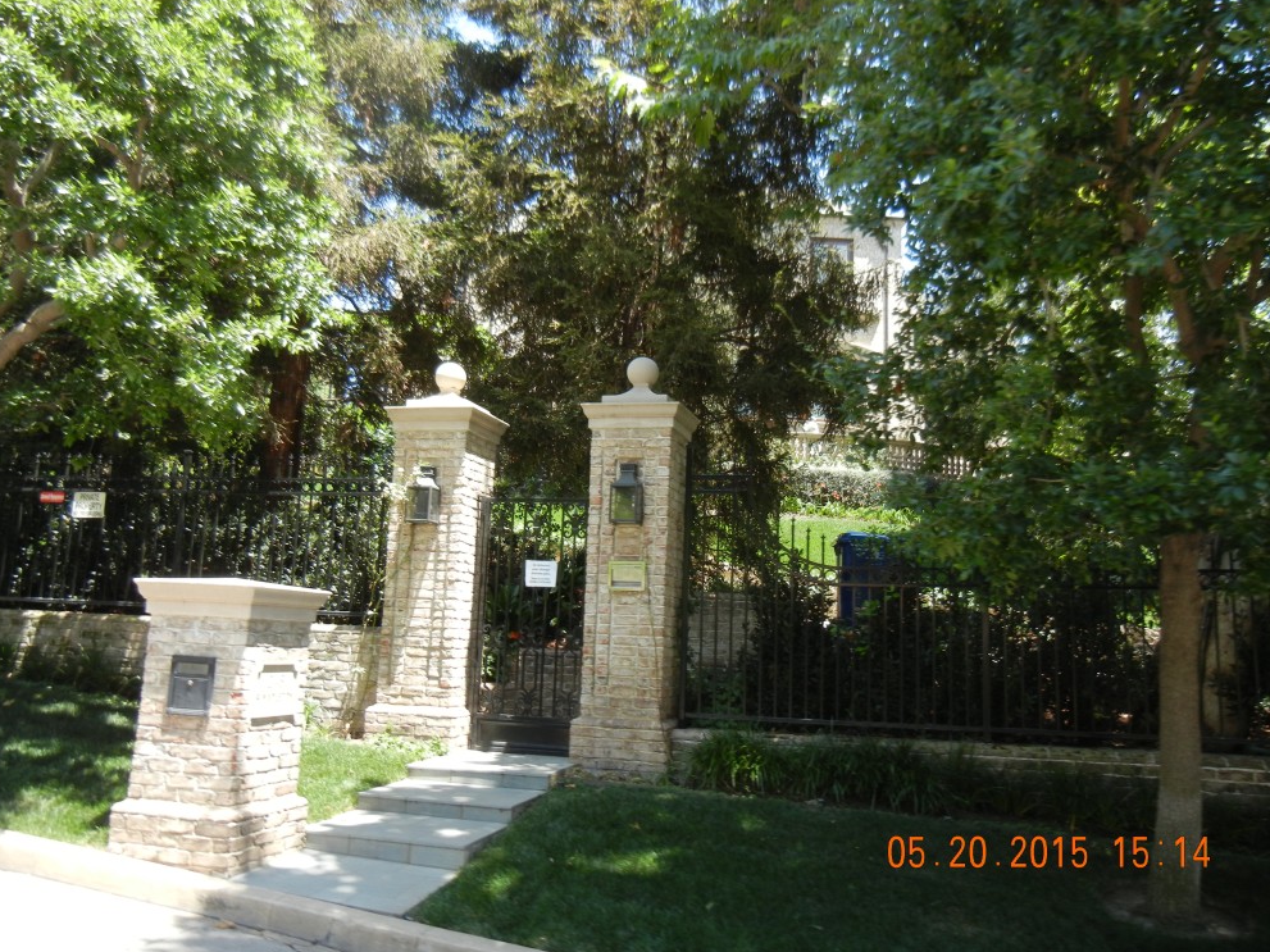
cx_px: 634
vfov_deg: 45.4
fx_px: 1137
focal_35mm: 31
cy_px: 463
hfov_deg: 58.4
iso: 160
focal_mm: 5.4
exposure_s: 1/208
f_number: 3.5
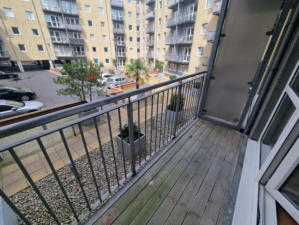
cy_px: 112
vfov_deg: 89.9
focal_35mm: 13
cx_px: 150
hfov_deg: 106.2
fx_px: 112
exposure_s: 1/612
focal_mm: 2.2
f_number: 2.2
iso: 50
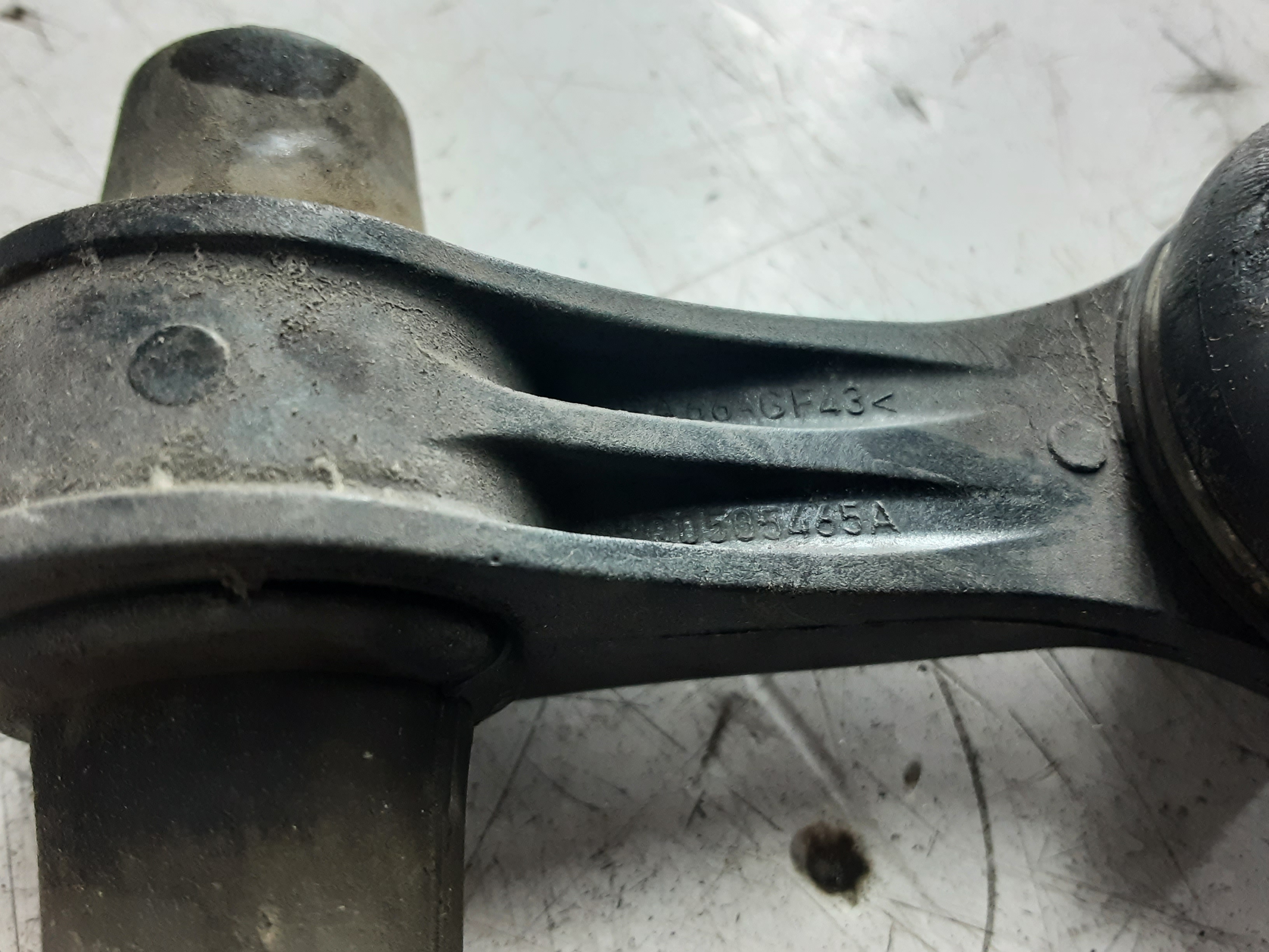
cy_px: 476
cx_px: 634
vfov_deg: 51.4
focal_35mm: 27
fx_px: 990
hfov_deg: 65.3
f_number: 1.9
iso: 160
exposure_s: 1/50
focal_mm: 2.91
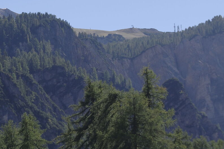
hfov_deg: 11.8
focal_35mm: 173
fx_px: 1076
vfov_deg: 7.9
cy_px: 73
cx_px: -5
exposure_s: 1/400
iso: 100
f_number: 6.3
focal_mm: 38
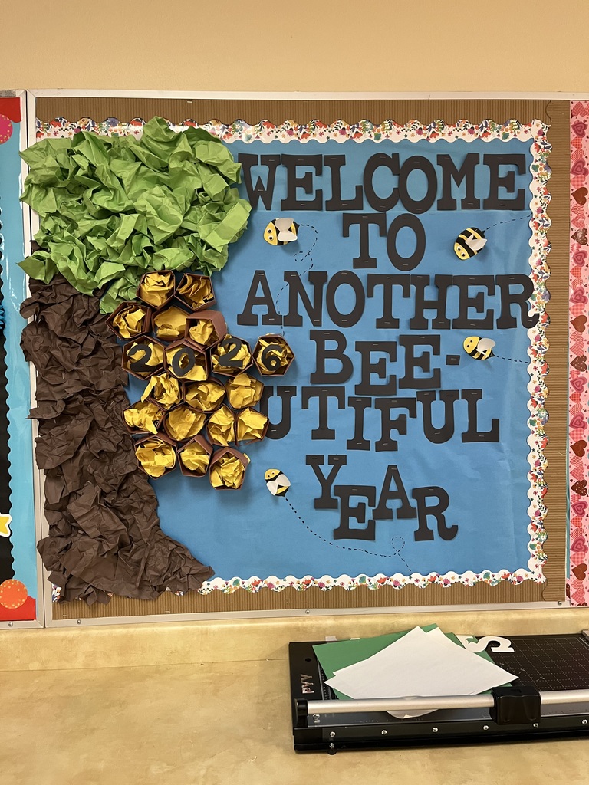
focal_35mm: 26
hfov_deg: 53.1
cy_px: 392
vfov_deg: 67.3
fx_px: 590
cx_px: 294
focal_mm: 5.1
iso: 250
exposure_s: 1/60
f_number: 1.6
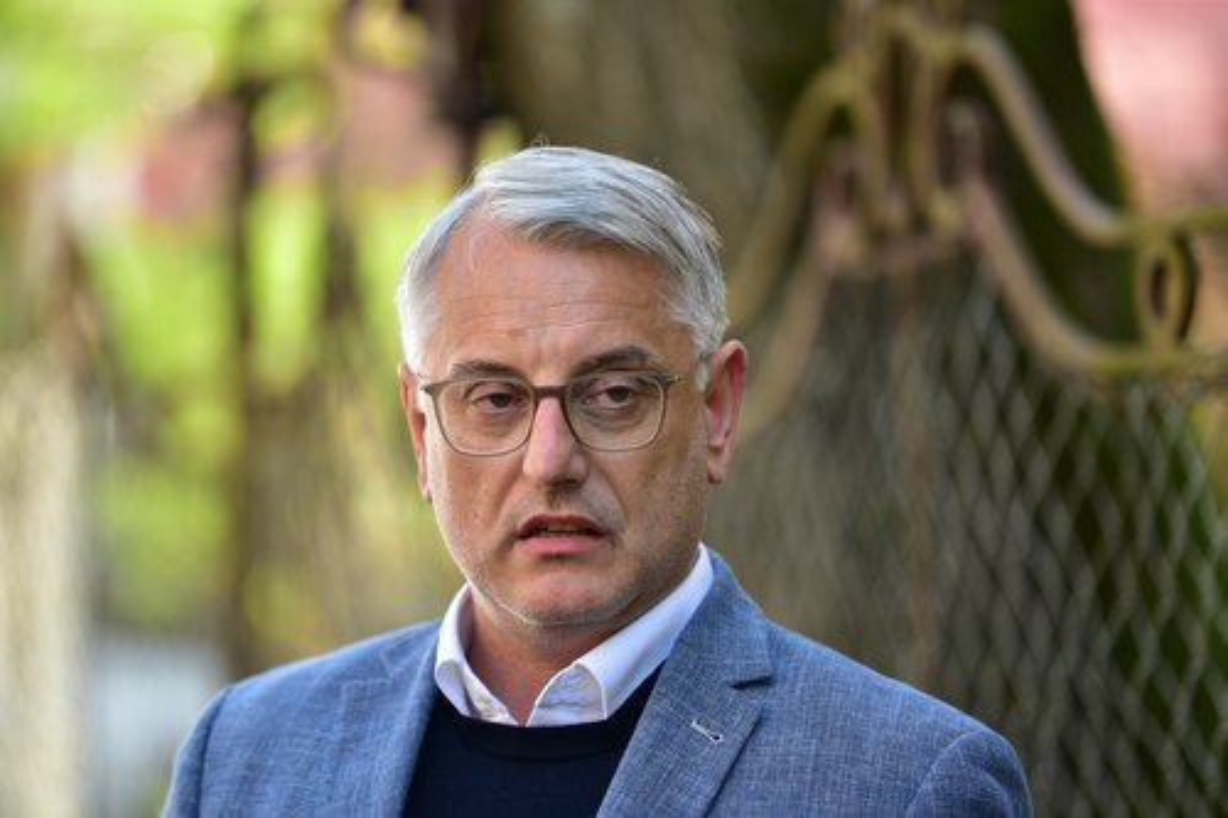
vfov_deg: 6.9
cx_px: 614
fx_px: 6820
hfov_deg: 10.3
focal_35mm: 200
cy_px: 409
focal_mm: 200
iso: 450
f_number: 2.8
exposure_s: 1/1000
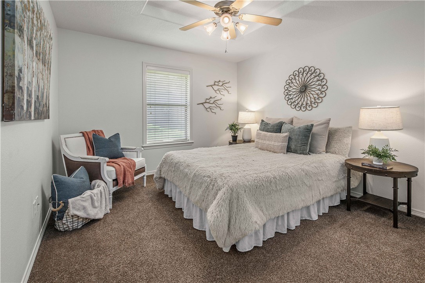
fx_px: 177
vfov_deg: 77.3
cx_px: 212
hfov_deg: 100.4
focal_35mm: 15
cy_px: 142
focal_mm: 15
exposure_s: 1/8
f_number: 7.1
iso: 250
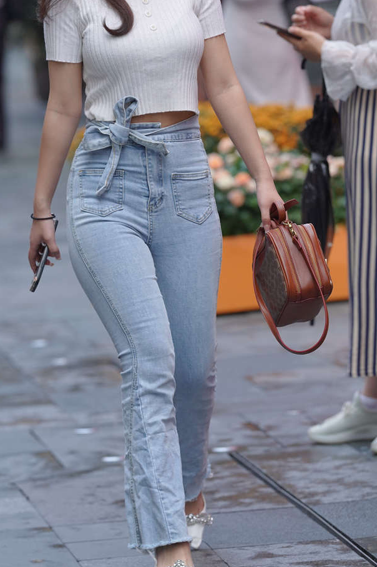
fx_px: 4213
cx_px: 257
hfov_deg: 5.1
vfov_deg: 7.7
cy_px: 136
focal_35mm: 268
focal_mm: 135
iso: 500
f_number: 3.2
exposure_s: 1/640
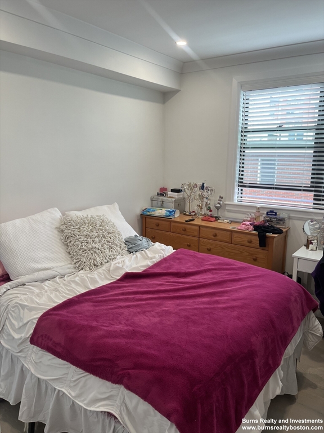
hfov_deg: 53.1
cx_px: 162
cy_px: 216
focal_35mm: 26
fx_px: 324
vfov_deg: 67.3
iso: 64
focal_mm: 5.1
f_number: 1.6
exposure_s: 1/120
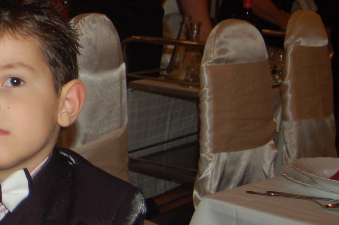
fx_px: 869
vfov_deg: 14.7
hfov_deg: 20.1
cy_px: 44
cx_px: -108
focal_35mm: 92
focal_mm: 23
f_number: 3.8
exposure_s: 1/60
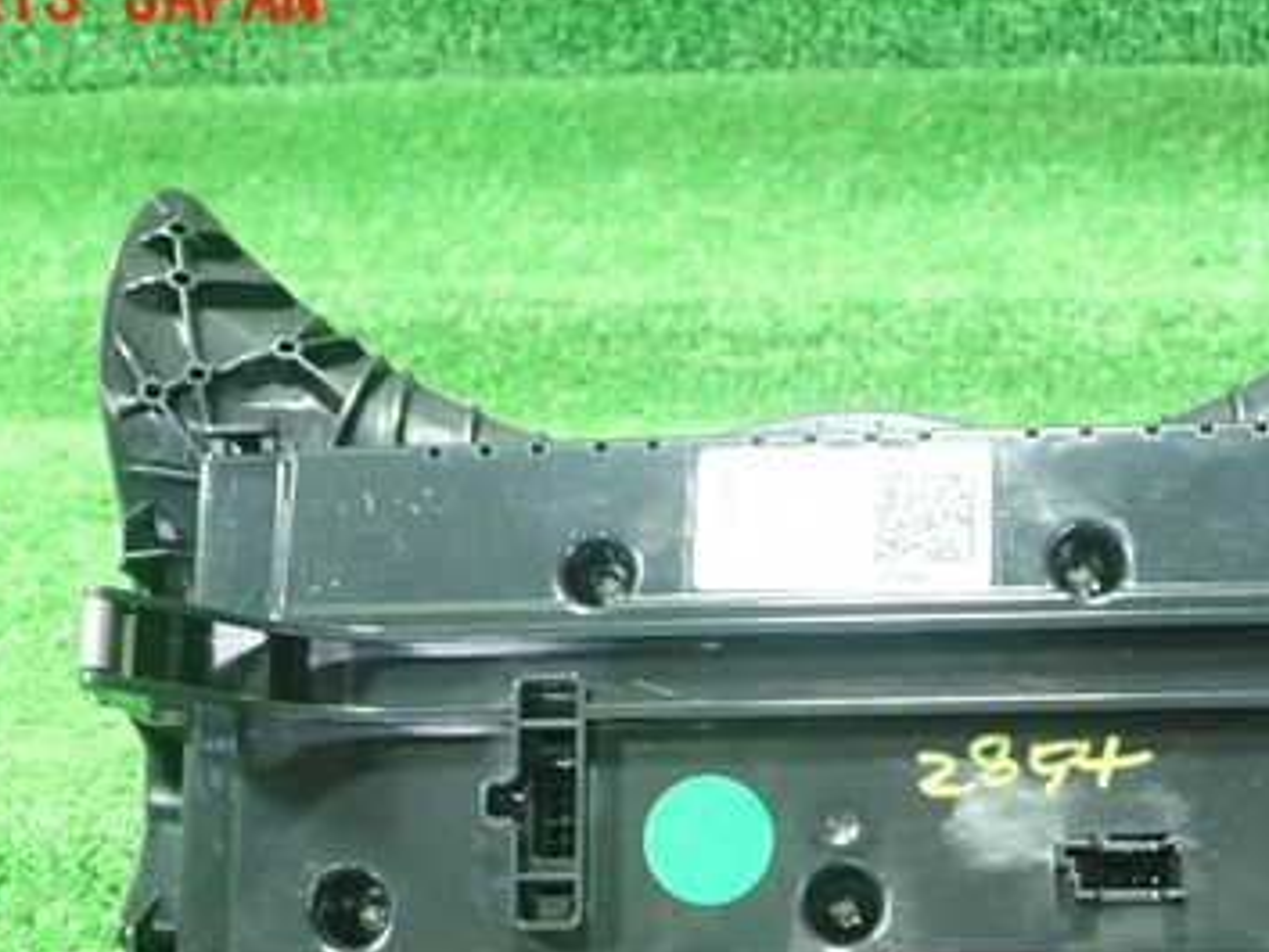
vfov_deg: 28.0
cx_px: 744
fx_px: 1870
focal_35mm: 51
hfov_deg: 37.4
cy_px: 762
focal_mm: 5.5
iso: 800
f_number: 2.3
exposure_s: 1/60
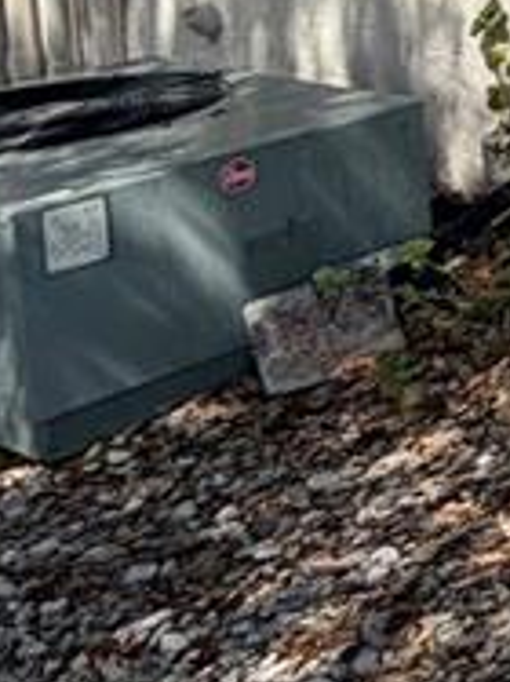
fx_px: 1770
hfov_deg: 10.8
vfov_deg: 19.7
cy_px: -255
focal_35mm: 90
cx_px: 1548
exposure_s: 1/770
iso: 40
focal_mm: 2.22
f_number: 2.2
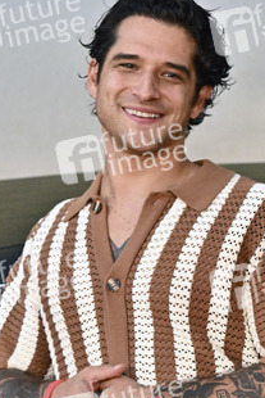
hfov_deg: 8.4
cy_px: 218
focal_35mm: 164
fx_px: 1809
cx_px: 159
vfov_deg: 12.5
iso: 2500
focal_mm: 85
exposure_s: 1/320
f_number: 5
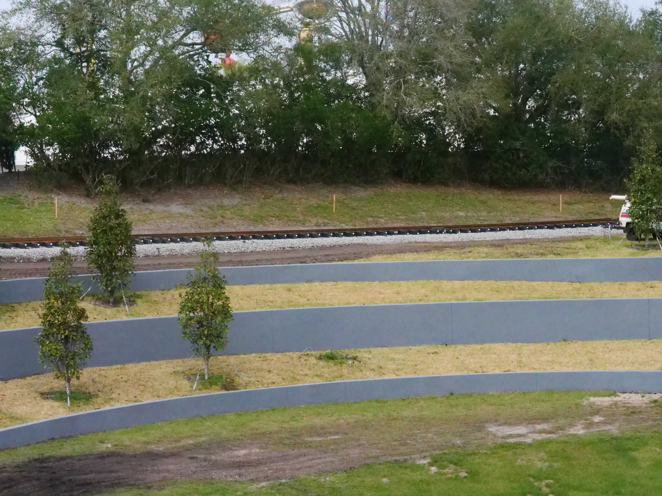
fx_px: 1989
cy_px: 248
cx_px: 331
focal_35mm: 104
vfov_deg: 14.2
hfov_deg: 18.9
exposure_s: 1/4000
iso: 12800
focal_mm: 52
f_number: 11
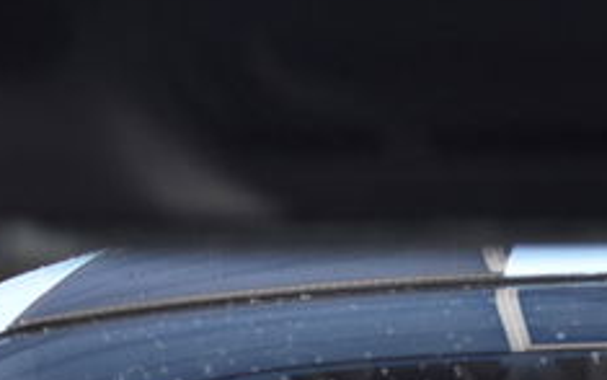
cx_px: 788
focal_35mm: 150
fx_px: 2482
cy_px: 597
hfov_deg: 13.4
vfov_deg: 8.5
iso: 500
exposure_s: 1/60
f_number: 4
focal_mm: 30
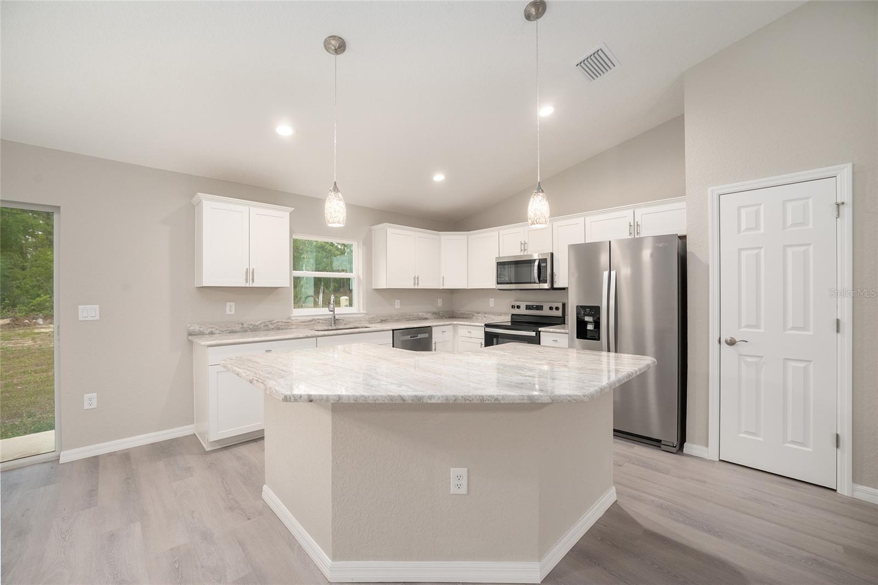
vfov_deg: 81.2
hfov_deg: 104.3
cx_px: 439
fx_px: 341
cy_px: 292
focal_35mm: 14
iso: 320
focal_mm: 14
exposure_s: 1/5
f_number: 7.1
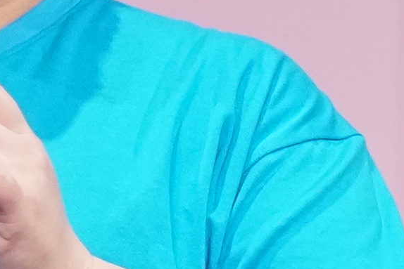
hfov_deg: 1.9
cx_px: -488
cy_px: 199
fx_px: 12077
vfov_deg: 1.3
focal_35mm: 1076
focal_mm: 105
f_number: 5.6
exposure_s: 1/200
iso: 5000
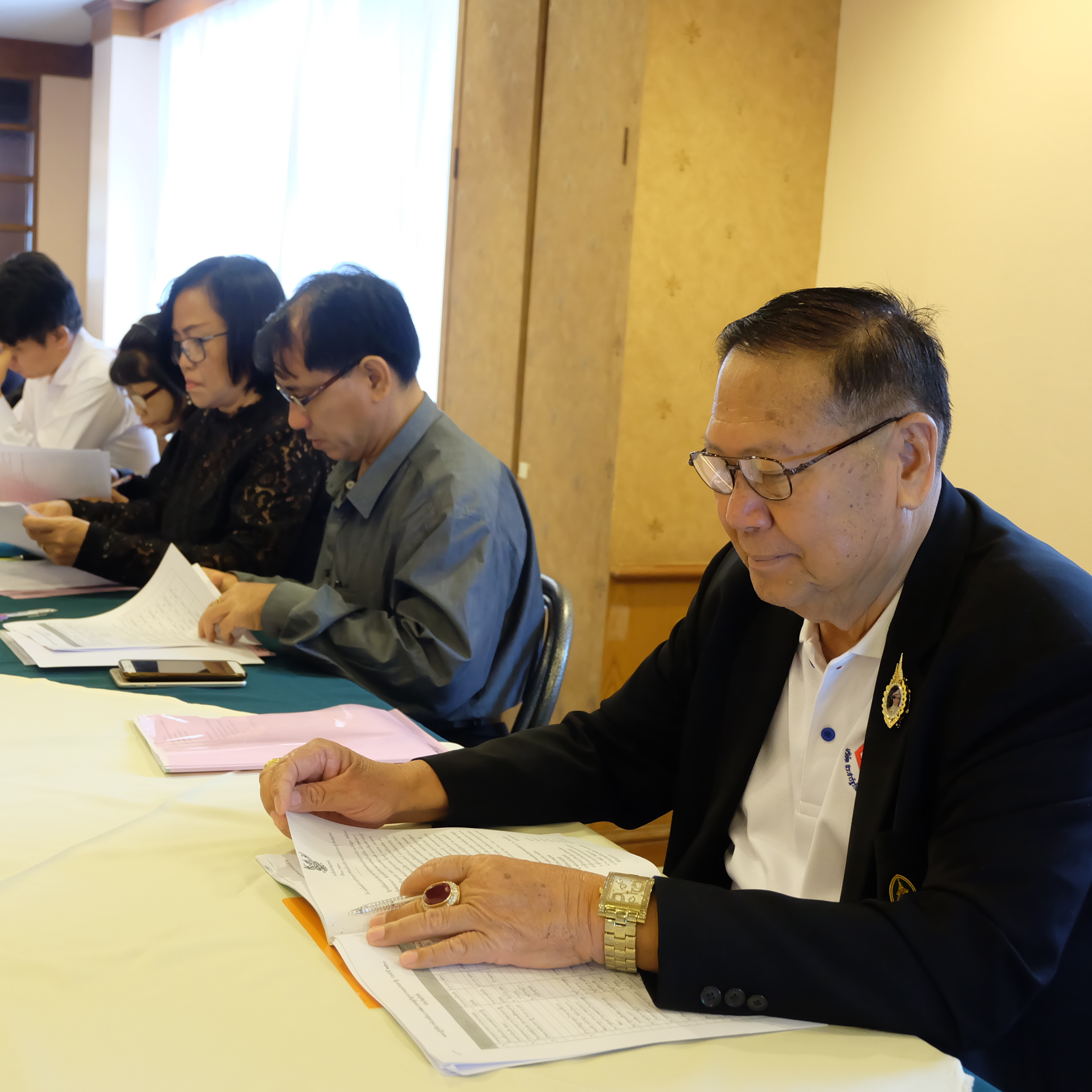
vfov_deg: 36.8
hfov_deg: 36.7
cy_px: 546
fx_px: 1642
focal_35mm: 46
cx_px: 465
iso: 2500
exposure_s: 1/30
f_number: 4.2
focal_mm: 24.3
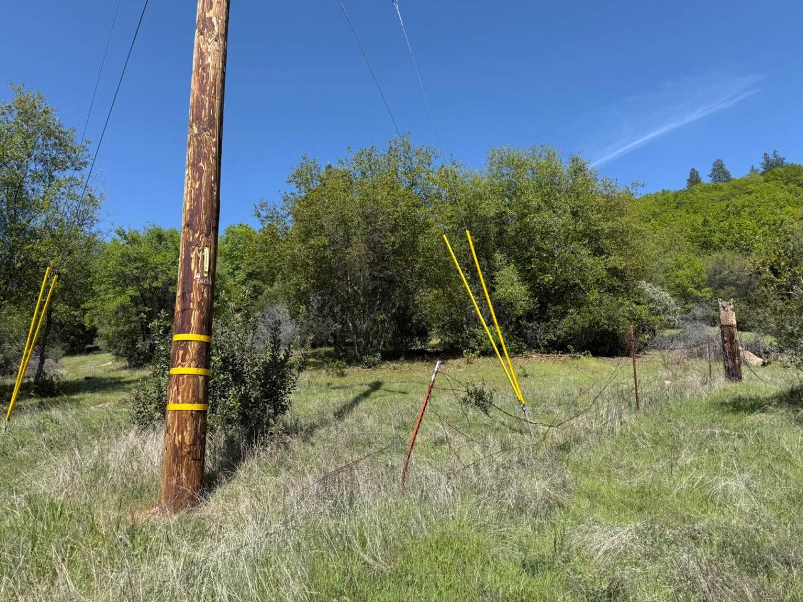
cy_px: 301
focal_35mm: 24
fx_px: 557
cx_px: 402
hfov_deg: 71.6
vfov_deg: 56.8
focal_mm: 6.76
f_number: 1.78
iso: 80
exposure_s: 1/3021
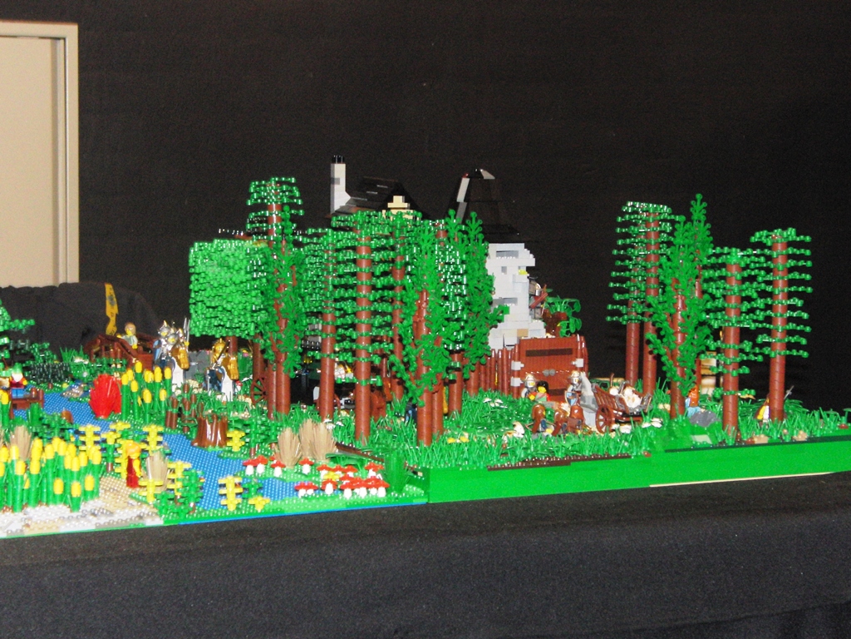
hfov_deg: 19.6
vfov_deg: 14.8
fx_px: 2458
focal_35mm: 100
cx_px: 426
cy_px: 320
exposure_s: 1/15
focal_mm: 17.6
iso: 400
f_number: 3.9
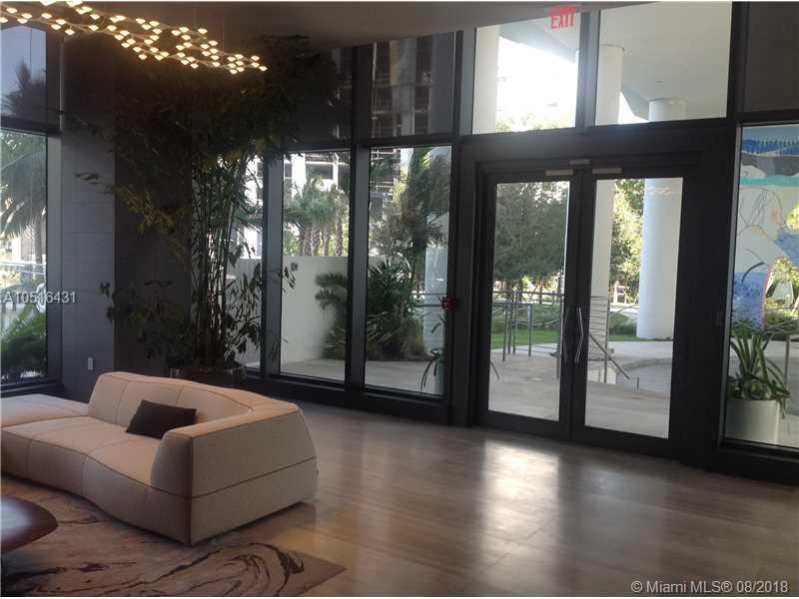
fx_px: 808
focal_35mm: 35
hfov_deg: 52.6
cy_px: 300
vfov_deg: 40.7
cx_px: 400
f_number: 2.4
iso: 50
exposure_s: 1/120
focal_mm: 4.28
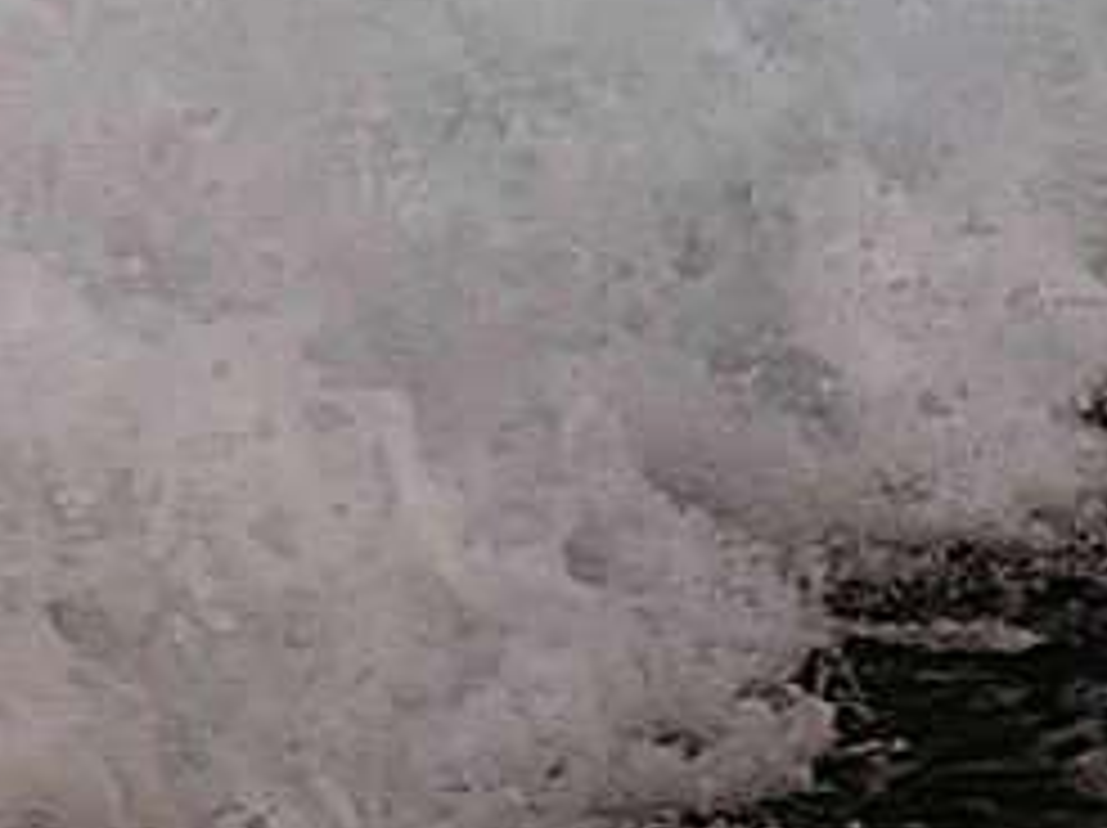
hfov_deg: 8.7
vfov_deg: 6.5
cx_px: -868
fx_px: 6997
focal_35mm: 219
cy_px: -1053
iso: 160
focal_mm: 35
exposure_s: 1/500
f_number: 1.4
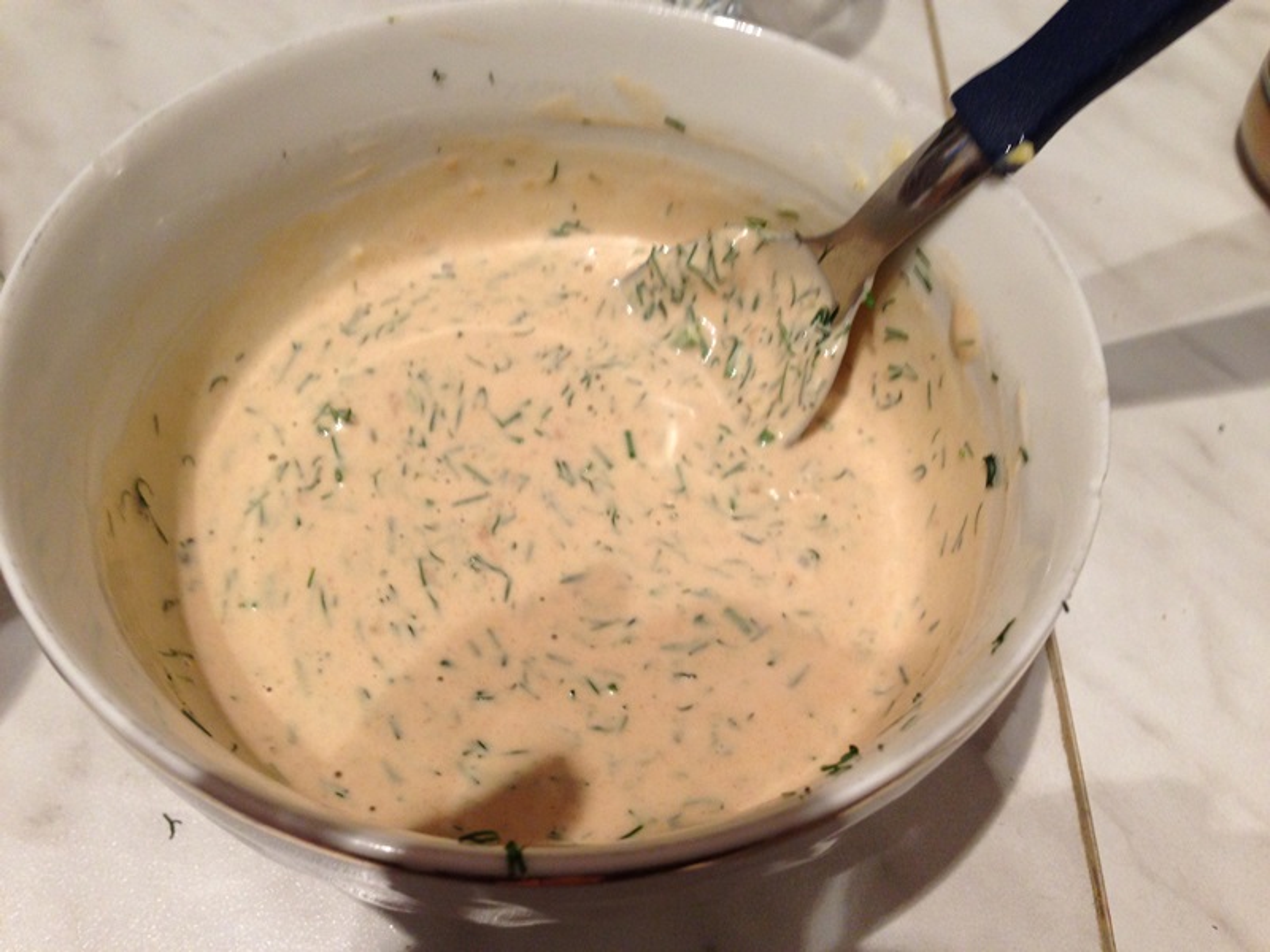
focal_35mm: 33
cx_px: 635
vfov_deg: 42.9
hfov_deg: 55.4
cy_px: 476
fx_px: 1211
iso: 160
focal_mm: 4.13
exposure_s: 1/20
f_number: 2.4
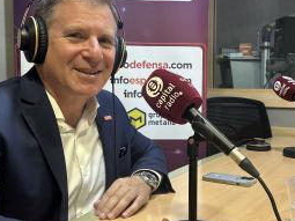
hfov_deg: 40.4
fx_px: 400
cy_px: 112
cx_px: 165
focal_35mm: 47
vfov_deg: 30.9
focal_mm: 6.86
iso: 250
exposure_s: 1/50
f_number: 1.78
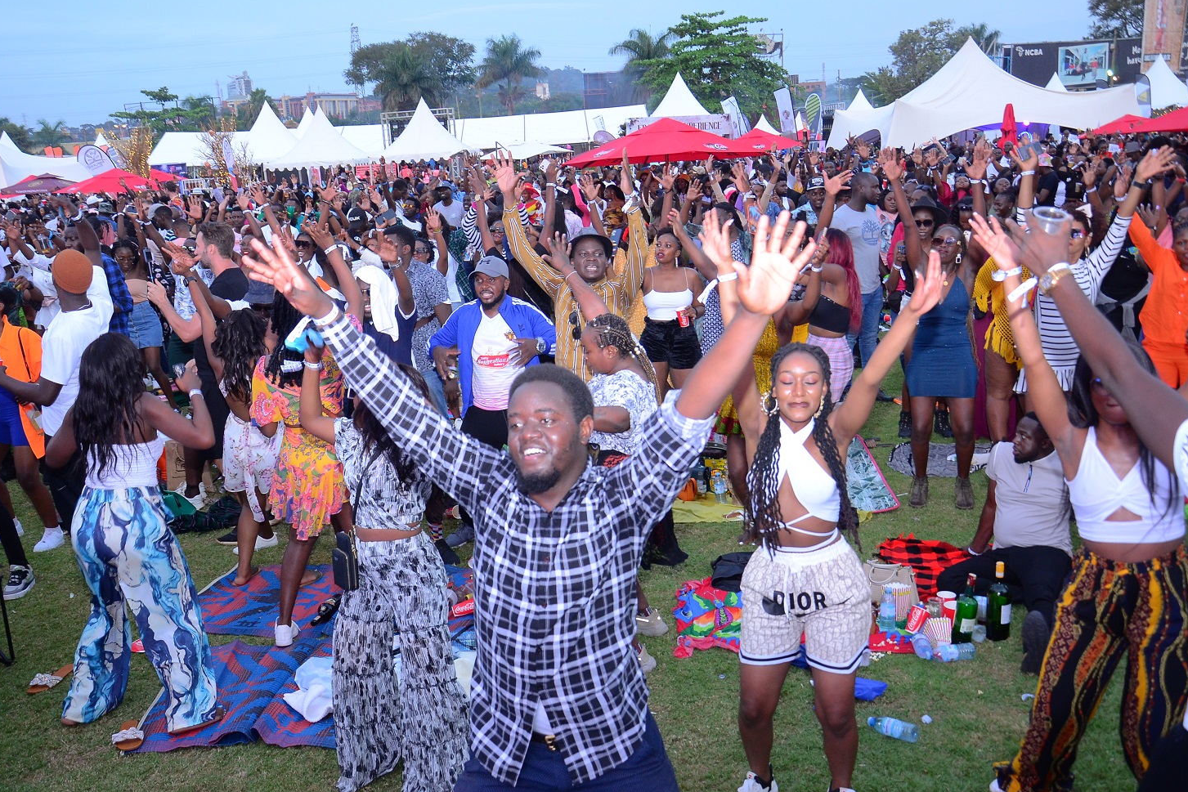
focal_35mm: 34
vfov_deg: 38.9
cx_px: 589
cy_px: 389
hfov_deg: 55.8
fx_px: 1122
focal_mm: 22
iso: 800
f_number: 3.8
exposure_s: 1/125
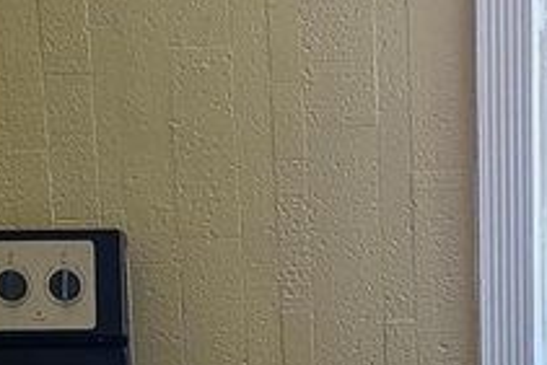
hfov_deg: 26.3
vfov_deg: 16.7
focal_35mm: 76
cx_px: 399
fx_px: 1156
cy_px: 503
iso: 64
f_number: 1.8
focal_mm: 5.4
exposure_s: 1/59
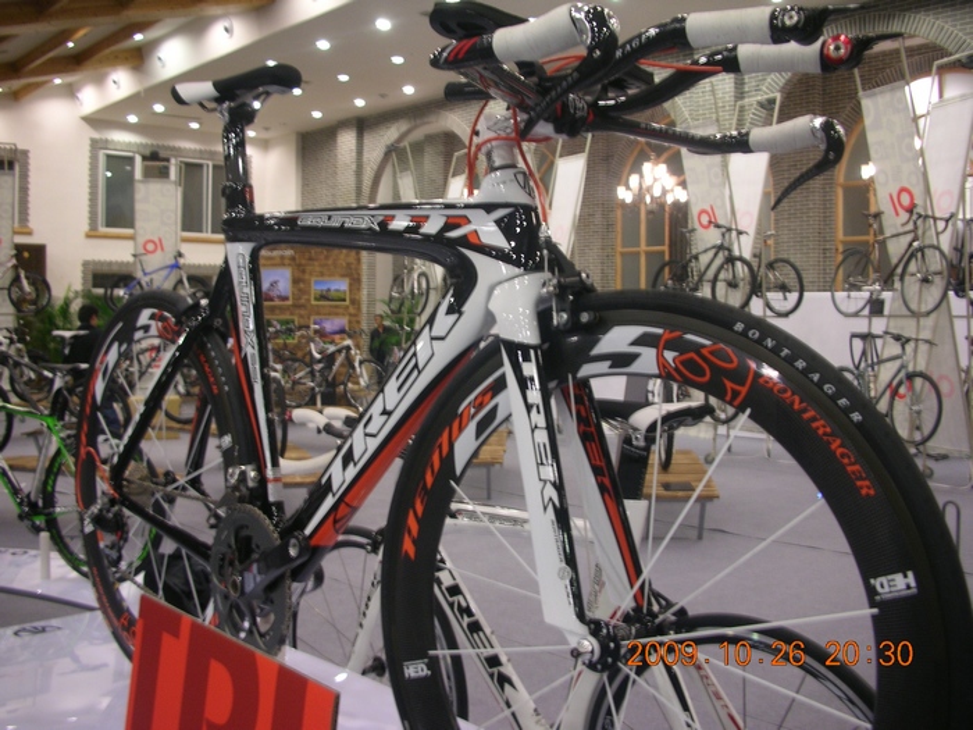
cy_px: 365
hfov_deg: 52.6
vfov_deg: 40.7
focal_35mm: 35
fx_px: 984
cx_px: 486
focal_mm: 5.8
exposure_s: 1/3.9
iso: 59
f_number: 3
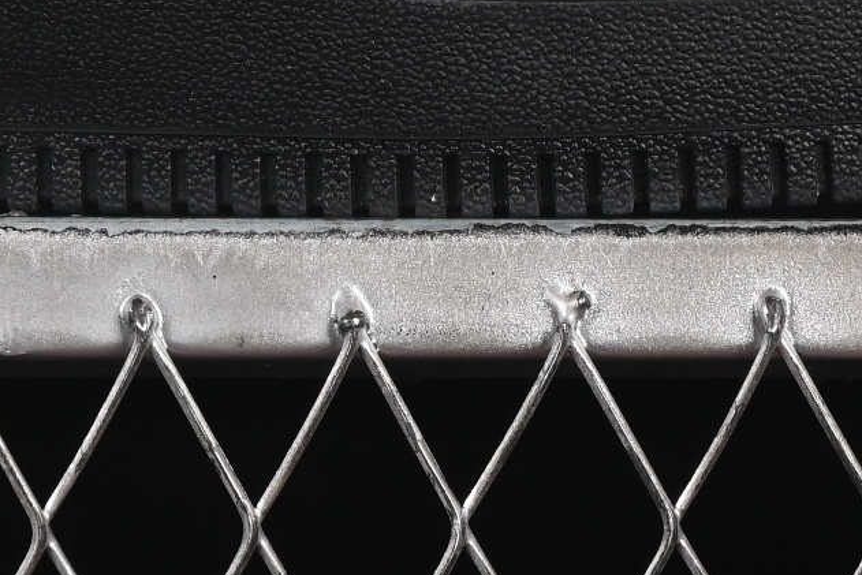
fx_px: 7927
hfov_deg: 6.2
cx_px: -11
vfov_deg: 4.1
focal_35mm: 331
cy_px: -575
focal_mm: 50
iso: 160
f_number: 7.1
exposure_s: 1/80
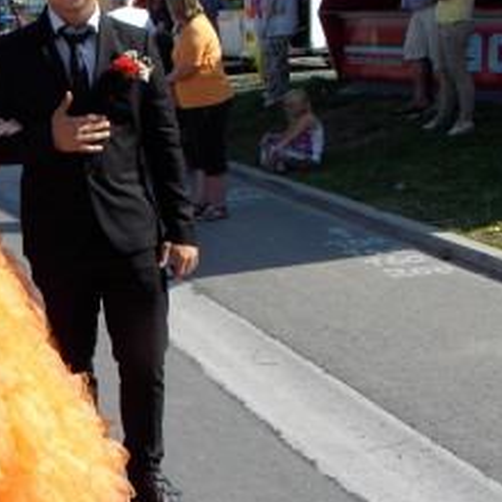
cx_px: 0
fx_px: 1263
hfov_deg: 21.7
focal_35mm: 77
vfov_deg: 22.5
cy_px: 265
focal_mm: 6.2
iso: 70
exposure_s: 1/240
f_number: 5
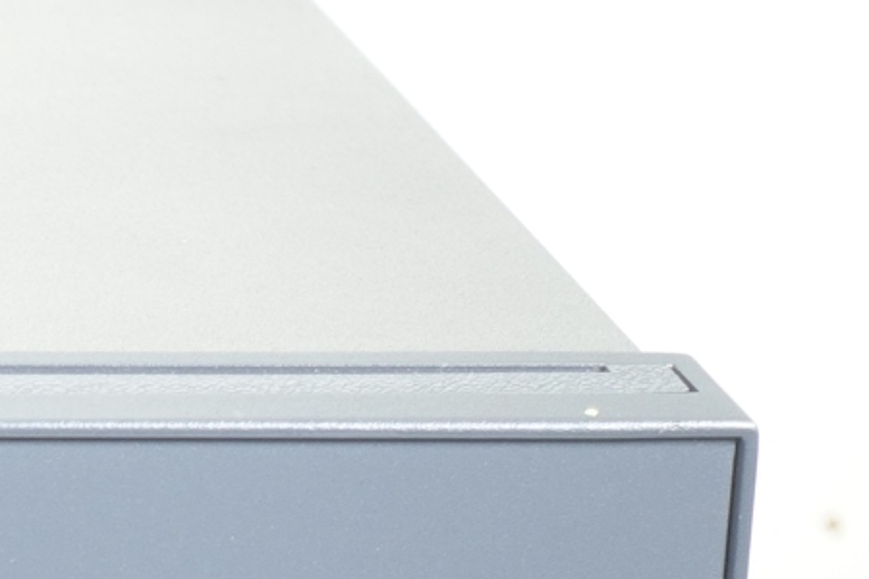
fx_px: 6807
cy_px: 1051
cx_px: -1076
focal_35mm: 282
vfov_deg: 4.8
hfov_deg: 7.0
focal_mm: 22.77
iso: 125
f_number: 3.2
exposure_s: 1/80
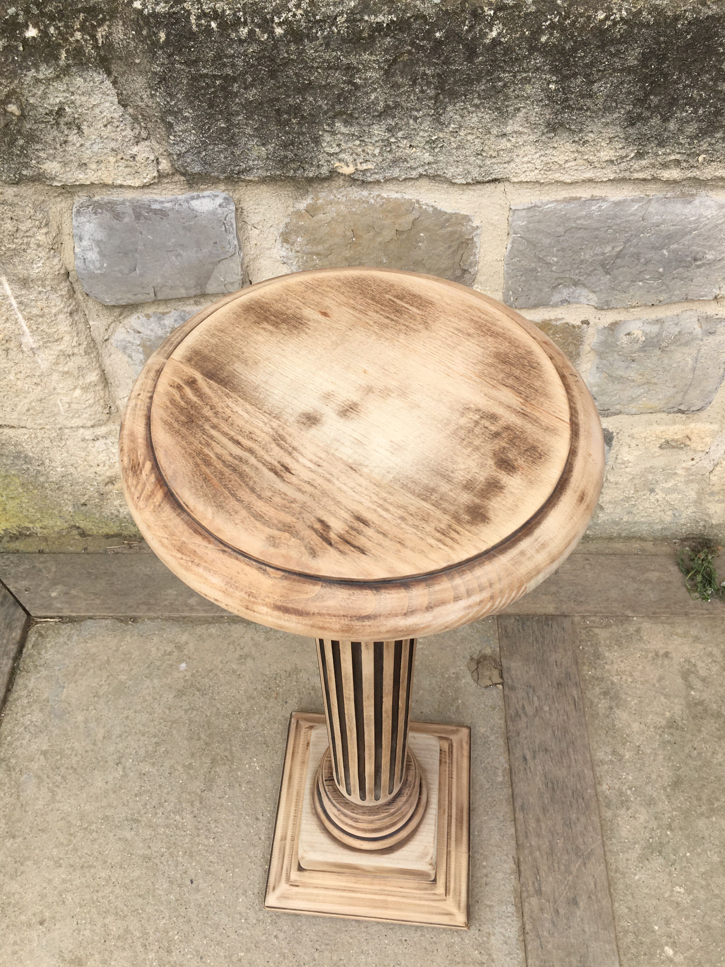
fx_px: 810
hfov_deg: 48.2
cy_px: 484
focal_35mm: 29
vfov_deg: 61.7
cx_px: 362
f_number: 2.2
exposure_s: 1/605
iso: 25
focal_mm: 4.15
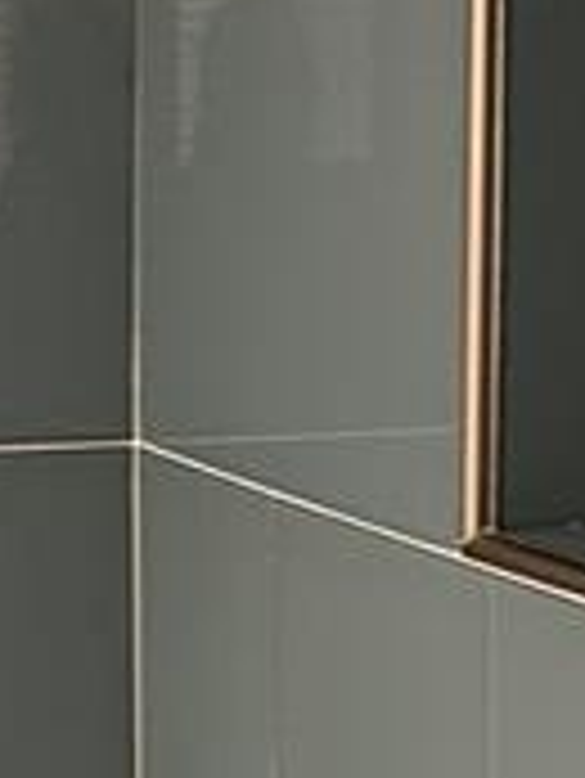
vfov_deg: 10.8
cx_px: -158
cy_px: 850
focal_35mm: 180
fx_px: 4051
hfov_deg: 8.2
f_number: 1.5
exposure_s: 1/60
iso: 125
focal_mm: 5.7
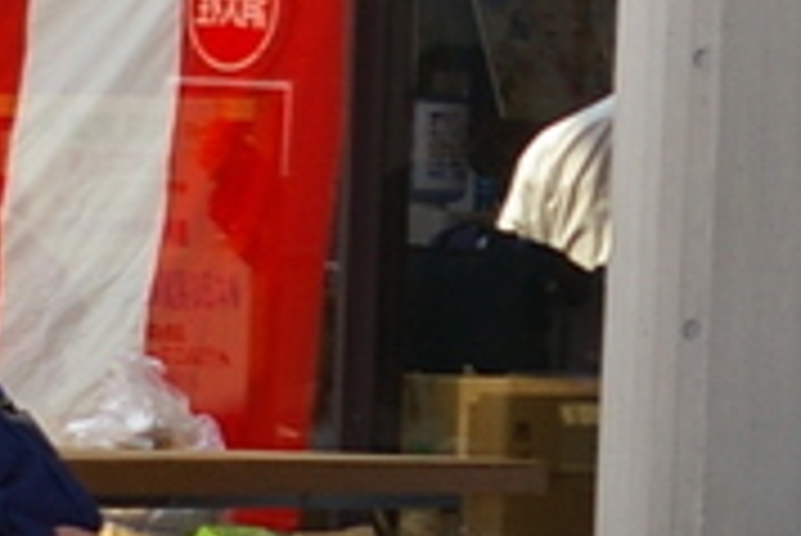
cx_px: 1285
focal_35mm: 556
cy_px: -167
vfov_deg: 2.5
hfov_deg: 3.7
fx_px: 12389
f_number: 8
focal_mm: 55
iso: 200
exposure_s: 1/125
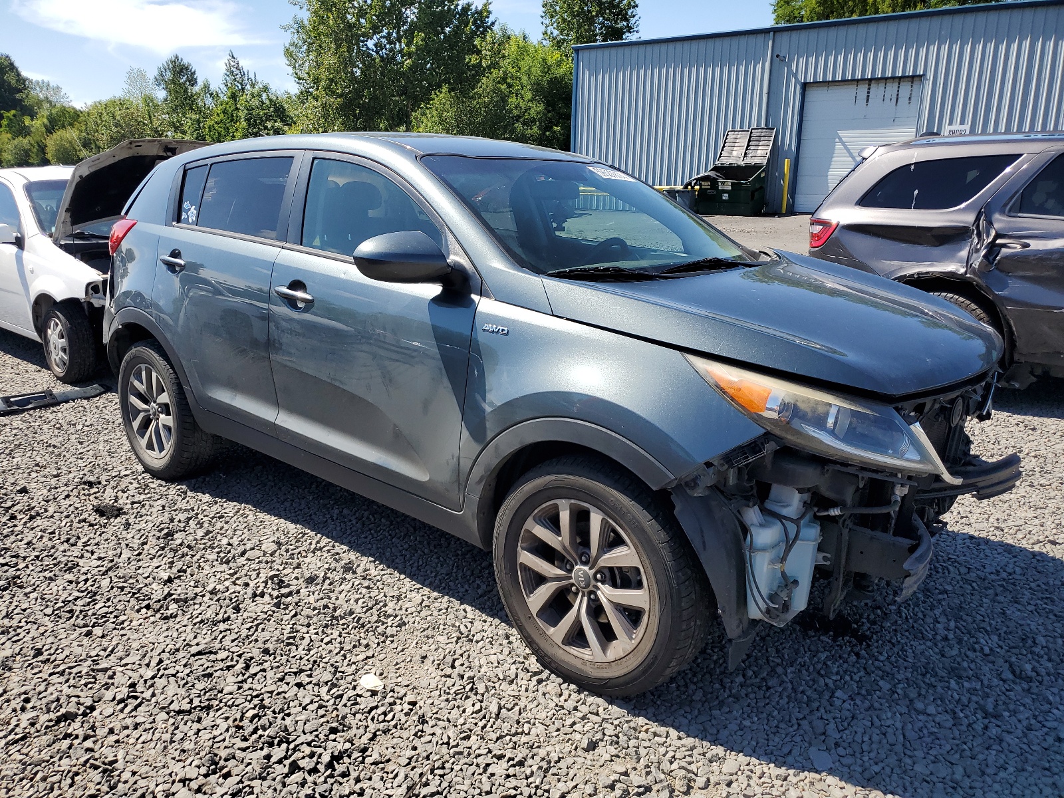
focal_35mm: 26
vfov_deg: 53.1
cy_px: 399
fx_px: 799
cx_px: 532
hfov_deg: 67.3
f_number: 1.5
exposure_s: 1/2500
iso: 50
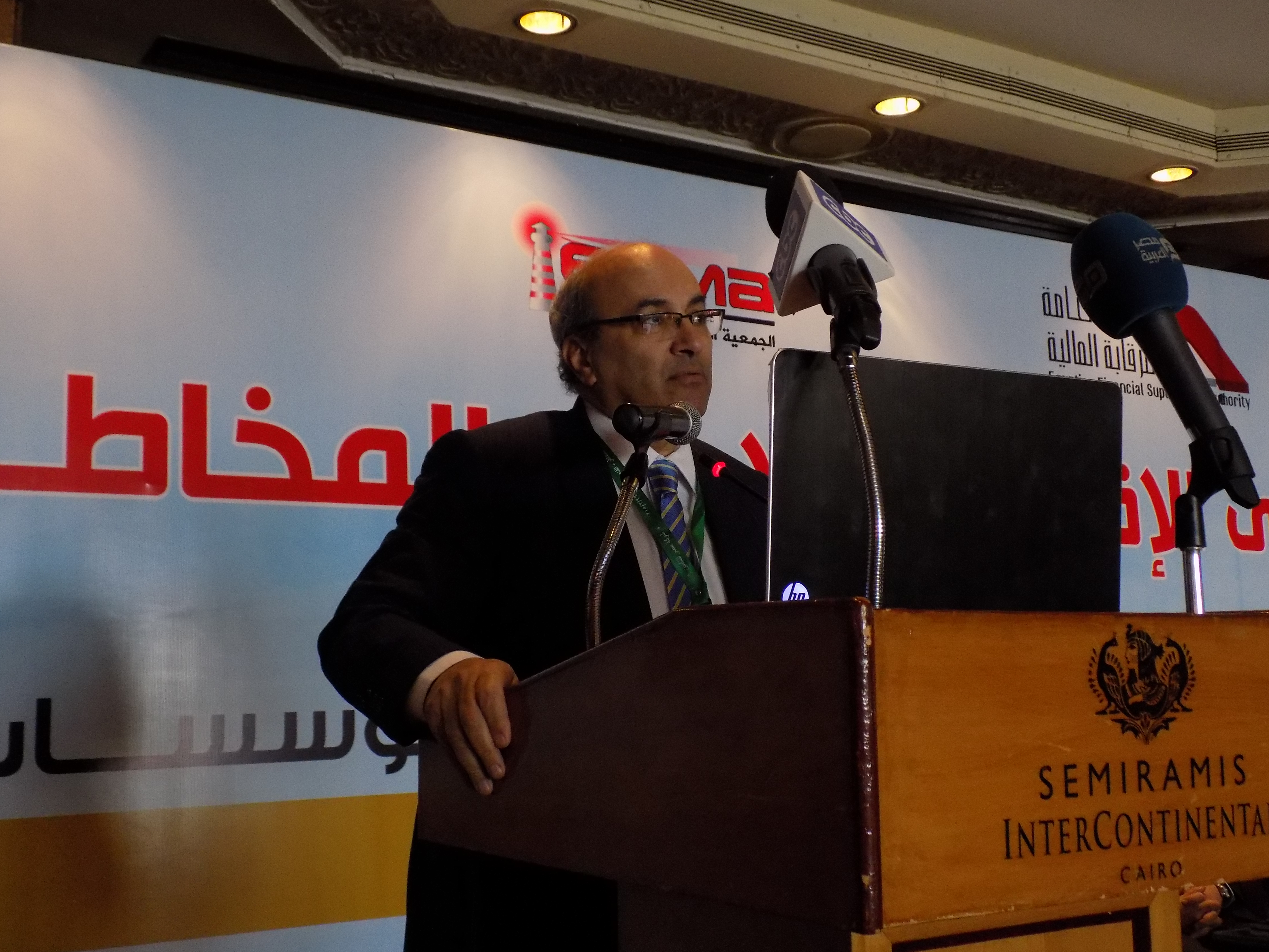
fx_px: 1503
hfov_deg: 45.8
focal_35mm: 41
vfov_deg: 35.1
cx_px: 634
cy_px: 476
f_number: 3.6
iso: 400
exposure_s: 1/25
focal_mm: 7.3
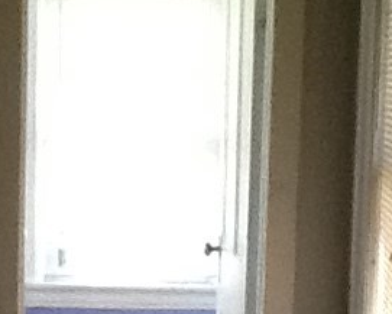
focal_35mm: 152
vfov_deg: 10.1
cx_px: 122
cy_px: 328
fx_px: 1764
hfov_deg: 12.7
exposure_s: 1/33
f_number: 2.4
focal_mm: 2.03
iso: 160
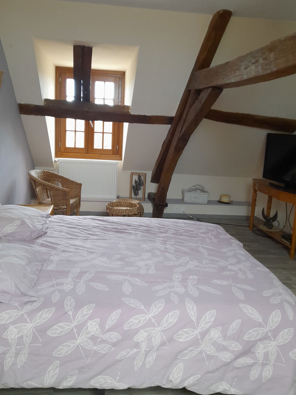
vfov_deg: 59.9
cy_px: 179
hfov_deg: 46.8
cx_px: 139
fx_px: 342
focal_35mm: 30
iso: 160
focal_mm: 4.6
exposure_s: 1/60
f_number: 2
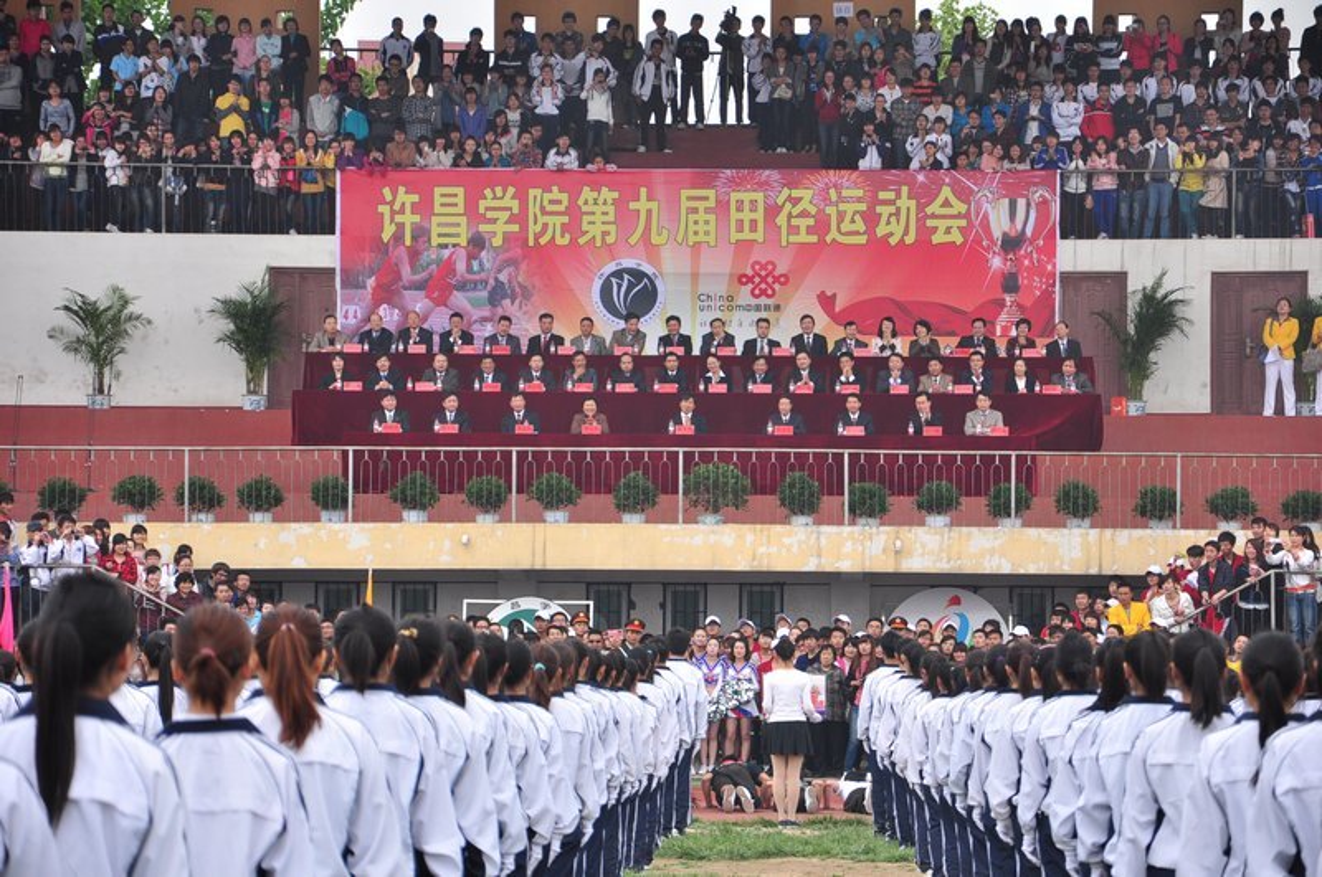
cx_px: 661
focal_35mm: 158
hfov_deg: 13.1
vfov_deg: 8.7
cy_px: 438
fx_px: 5776
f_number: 6.3
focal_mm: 105
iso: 200
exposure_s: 1/200
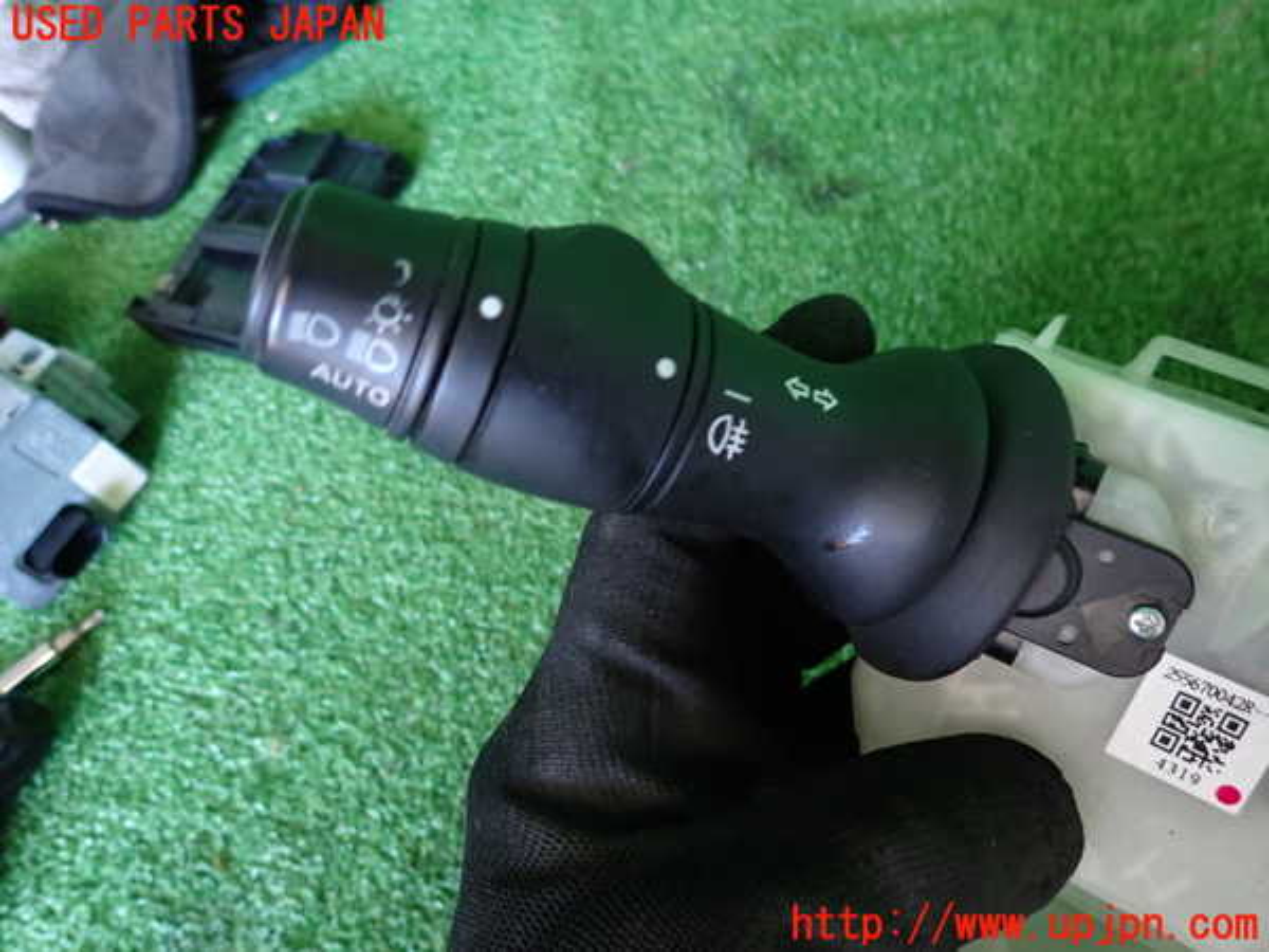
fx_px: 916
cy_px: 476
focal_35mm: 25
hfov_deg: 69.4
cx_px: 634
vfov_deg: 54.9
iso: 250
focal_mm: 4.5
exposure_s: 1/30
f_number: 2
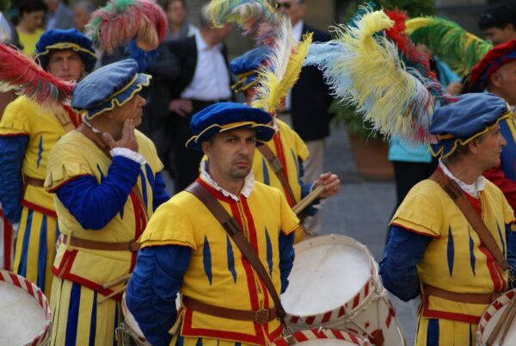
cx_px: 258
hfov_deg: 9.1
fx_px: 3230
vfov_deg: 6.1
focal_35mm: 225
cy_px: 173
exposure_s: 1/250
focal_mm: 150
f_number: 4.5
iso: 160
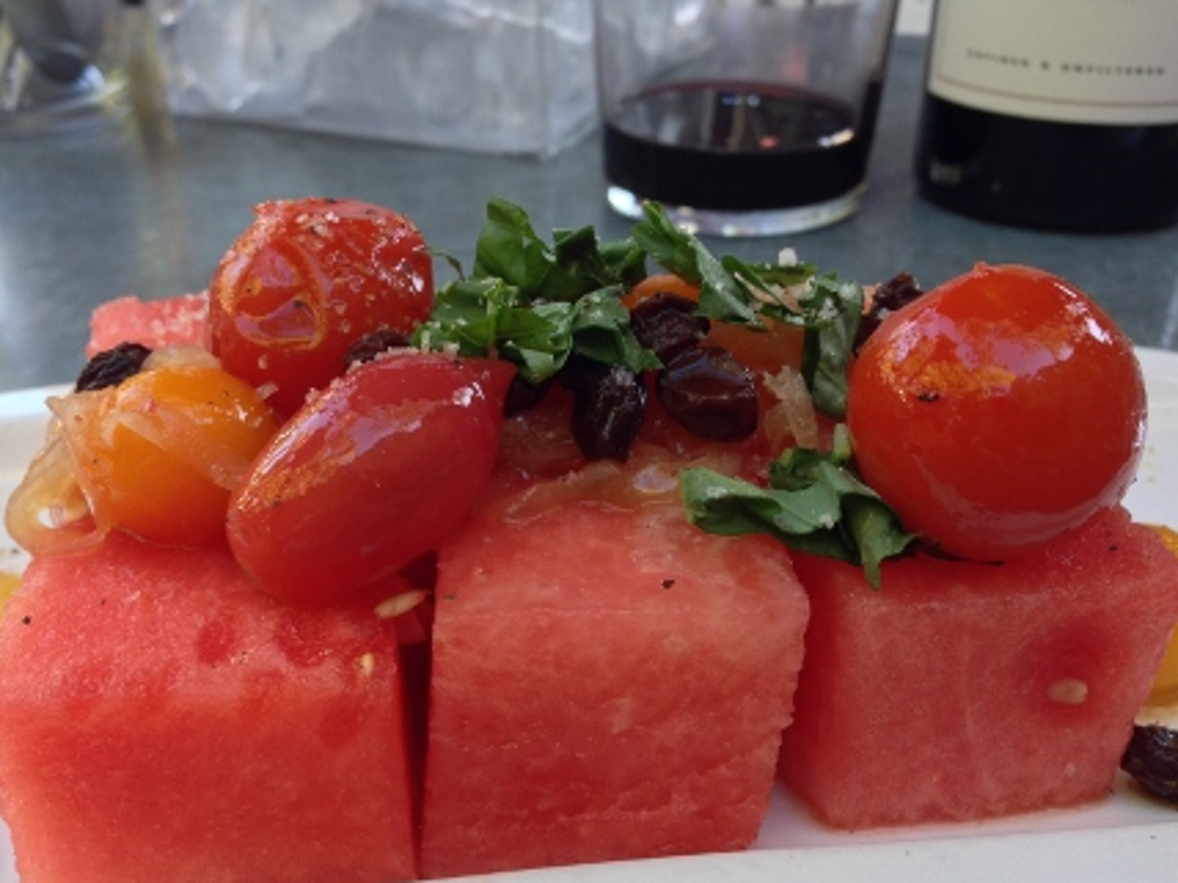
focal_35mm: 37
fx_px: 1259
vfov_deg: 38.6
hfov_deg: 50.1
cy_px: 484
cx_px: 556
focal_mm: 4.12
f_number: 2.4
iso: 50
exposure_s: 1/30
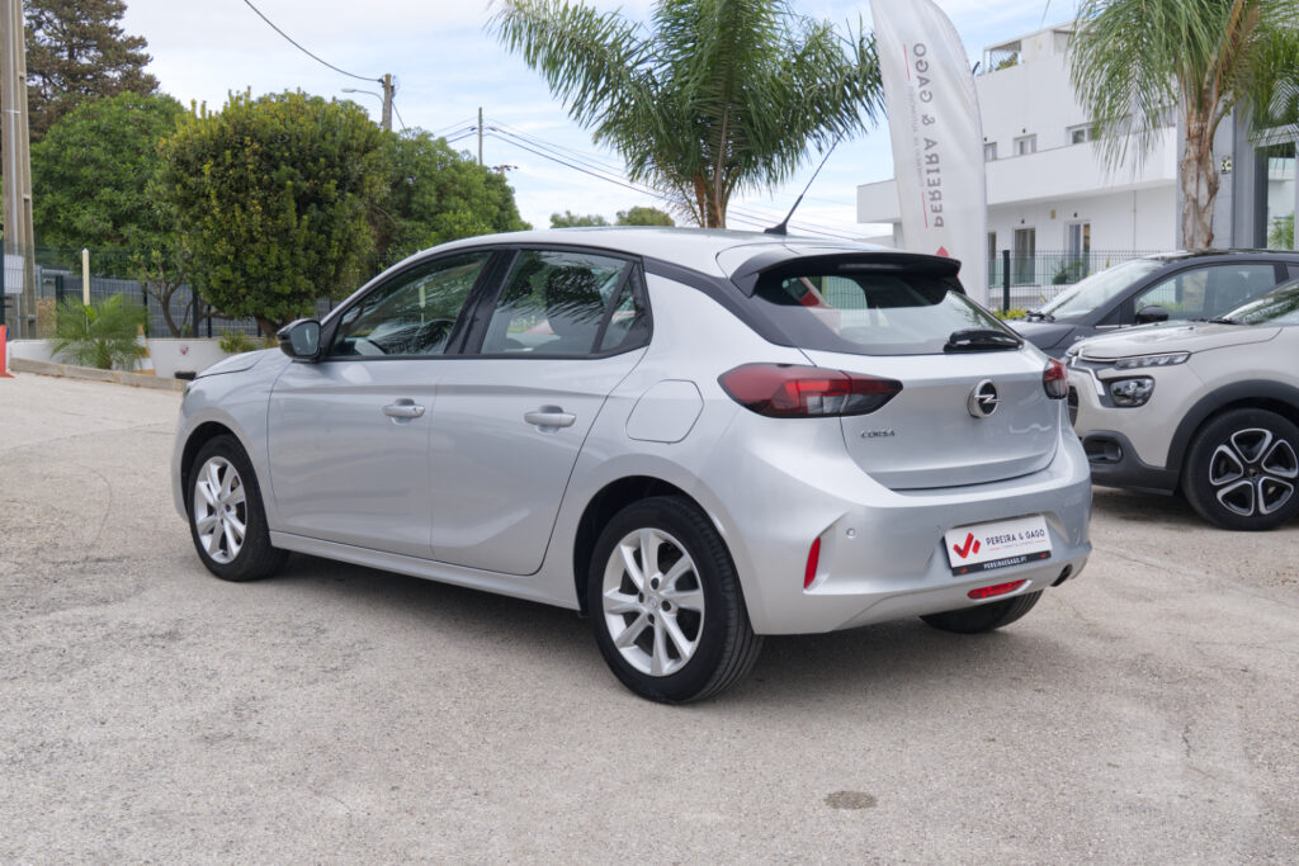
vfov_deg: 30.5
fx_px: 1588
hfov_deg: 44.5
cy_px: 433
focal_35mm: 44
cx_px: 650
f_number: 9
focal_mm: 29.6
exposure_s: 1/160
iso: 160
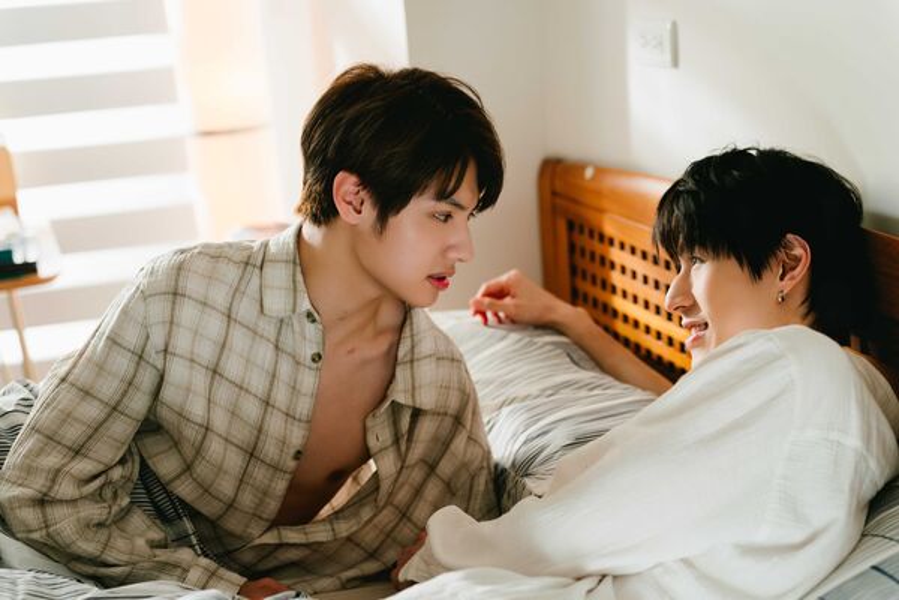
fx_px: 1448
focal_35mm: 58
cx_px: 450
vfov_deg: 23.4
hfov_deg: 34.5
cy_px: 300
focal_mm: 58
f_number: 2.8
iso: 1000
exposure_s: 1/125
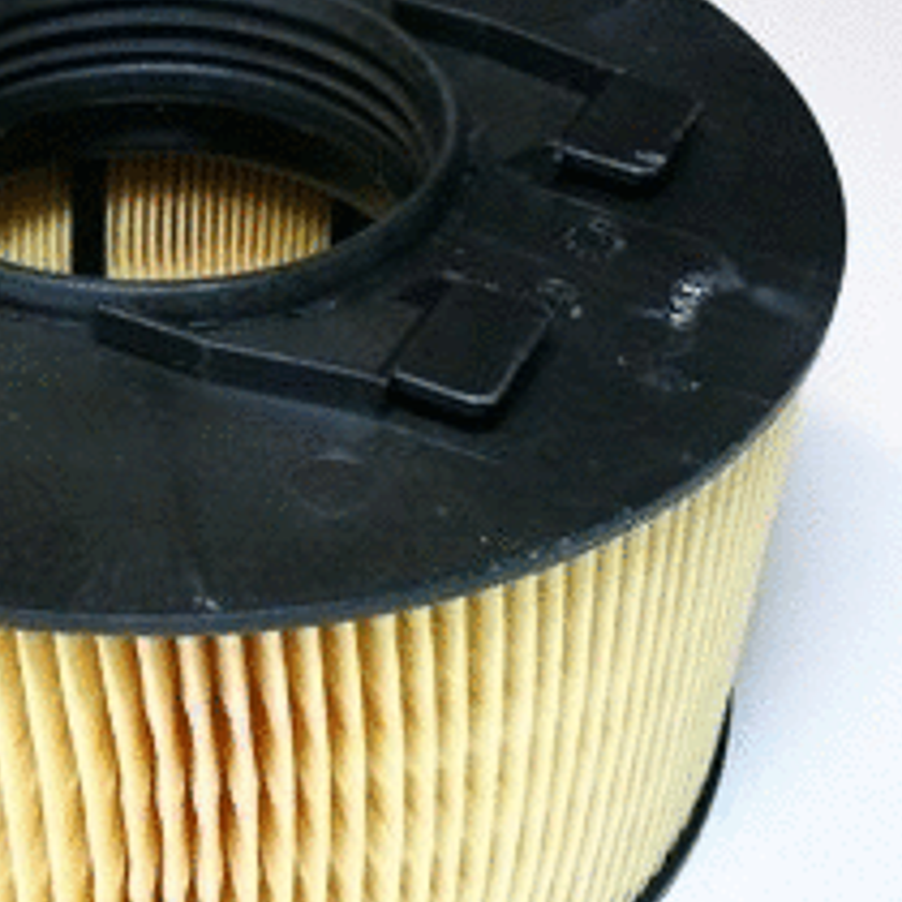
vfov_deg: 25.3
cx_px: 129
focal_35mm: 68
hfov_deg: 24.8
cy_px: 494
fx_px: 2005
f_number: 2.8
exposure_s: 1/50
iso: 80
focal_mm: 6
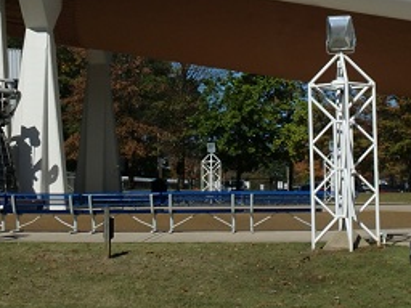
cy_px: -59
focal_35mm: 101
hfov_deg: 19.4
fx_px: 1199
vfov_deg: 14.2
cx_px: 287
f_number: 7.8
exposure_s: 1/400
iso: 64
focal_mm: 6.3
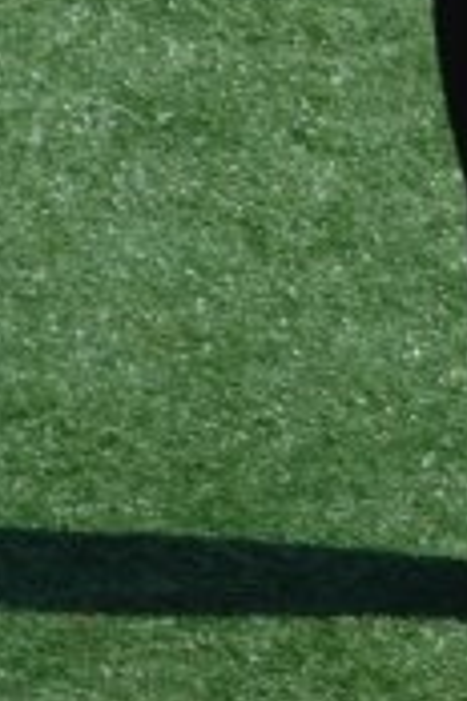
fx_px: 40159
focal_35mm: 2064
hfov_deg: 0.7
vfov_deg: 1.0
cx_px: 578
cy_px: -403
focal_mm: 400
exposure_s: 1/800
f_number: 5.6
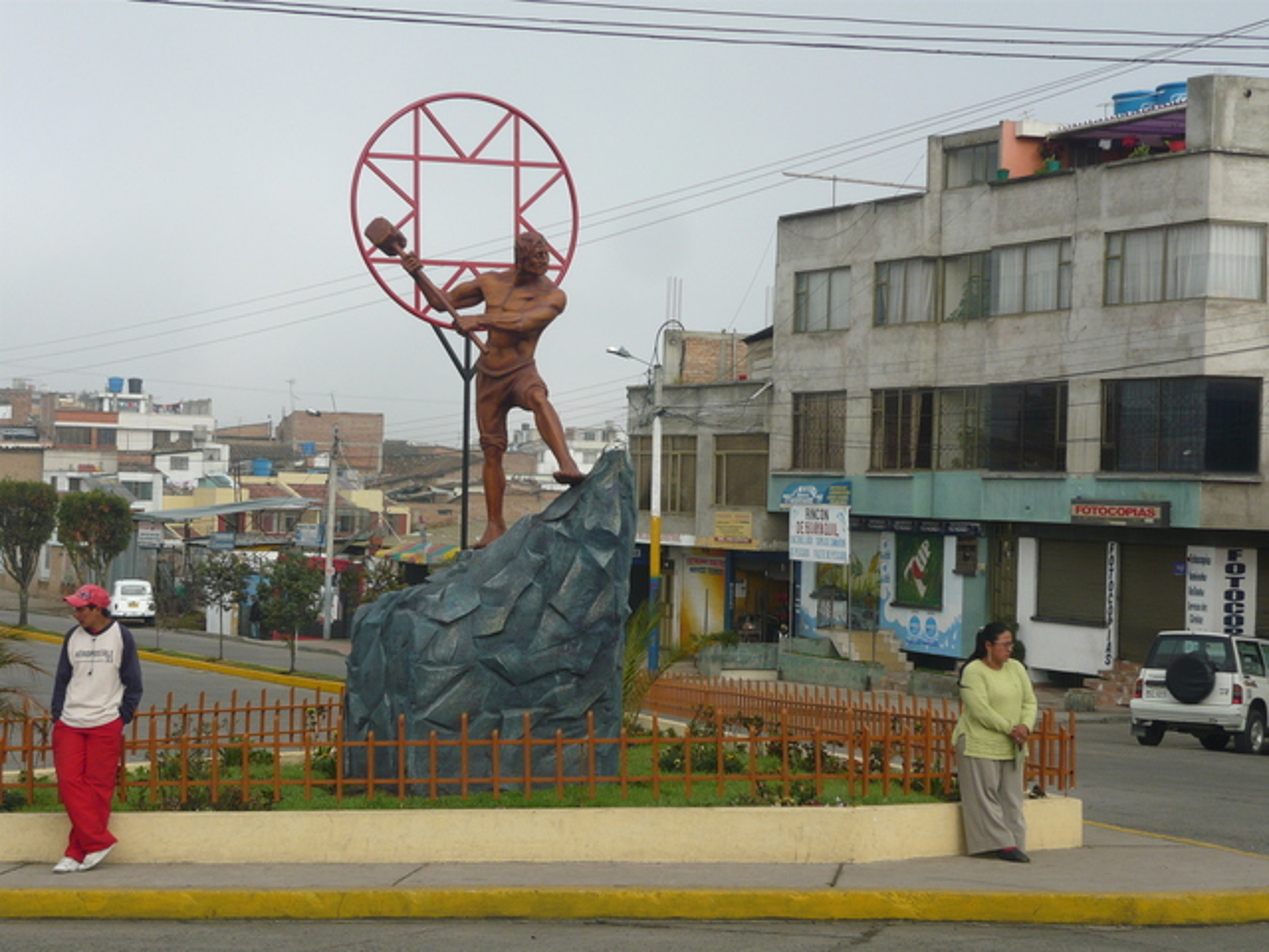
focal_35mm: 62
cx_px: 634
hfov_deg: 31.2
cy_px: 476
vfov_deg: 23.7
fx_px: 2273
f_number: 3.7
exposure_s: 1/640
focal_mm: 10.2
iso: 100
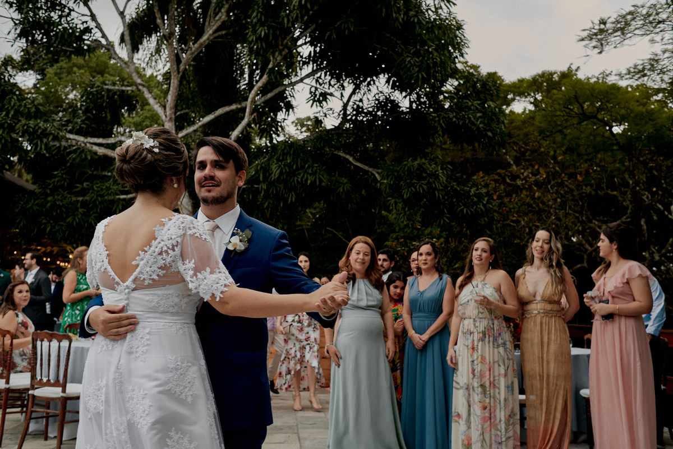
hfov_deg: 54.4
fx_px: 655
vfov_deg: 37.9
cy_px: 224
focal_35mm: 35
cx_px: 336
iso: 1000
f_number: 5
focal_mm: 35
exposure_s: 1/200
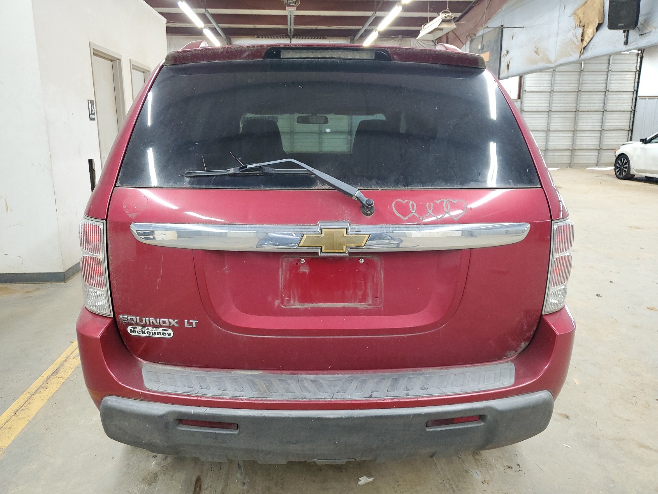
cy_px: 247
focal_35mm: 26
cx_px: 329
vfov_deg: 53.1
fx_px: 494
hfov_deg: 67.3
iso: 148
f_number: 1.5
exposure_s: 1/60.2
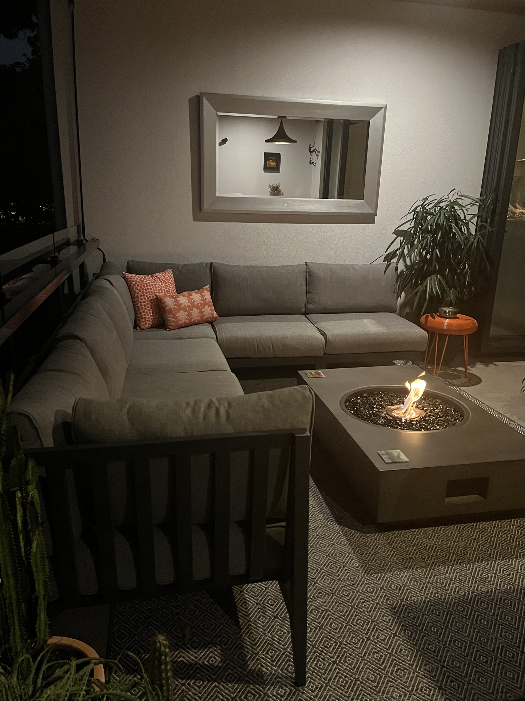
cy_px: 360
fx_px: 546
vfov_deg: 65.3
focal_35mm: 27
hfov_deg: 51.3
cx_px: 262
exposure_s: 1/25
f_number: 1.6
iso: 640
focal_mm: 5.1
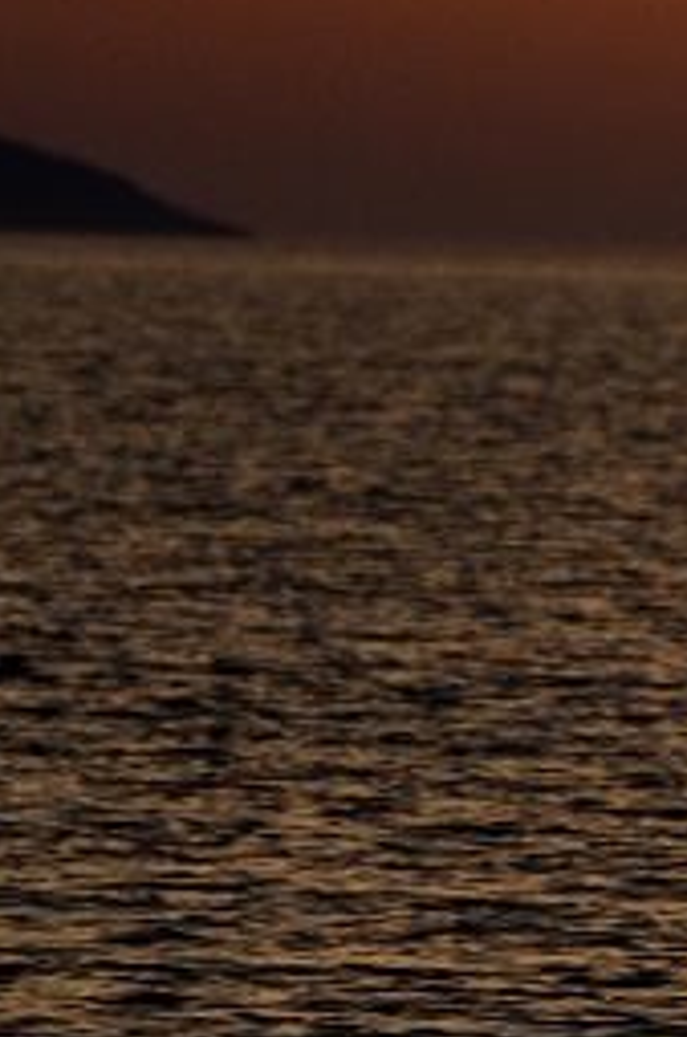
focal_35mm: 912
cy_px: 376
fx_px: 26210
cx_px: 778
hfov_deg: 1.5
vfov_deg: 2.3
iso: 400
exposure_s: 1/8000
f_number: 4.8
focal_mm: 155
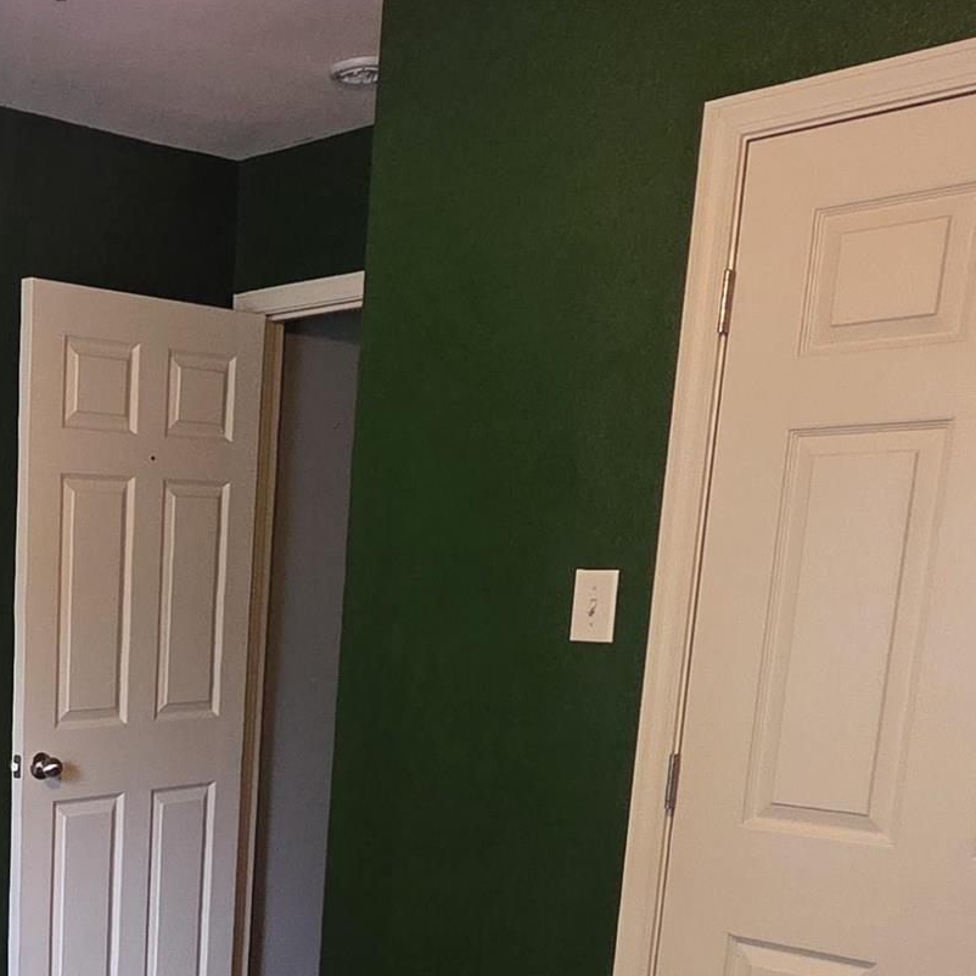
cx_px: -85
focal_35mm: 44
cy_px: 897
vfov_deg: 35.8
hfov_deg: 33.6
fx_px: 1404
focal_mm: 2.2
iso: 1000
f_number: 1.9
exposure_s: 1/60
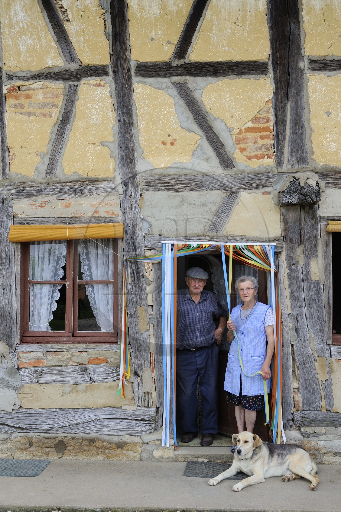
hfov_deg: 36.9
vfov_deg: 53.1
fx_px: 511
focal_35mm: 36
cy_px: 256
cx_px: 170
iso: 200
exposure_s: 1/100
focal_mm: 36
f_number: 7.1
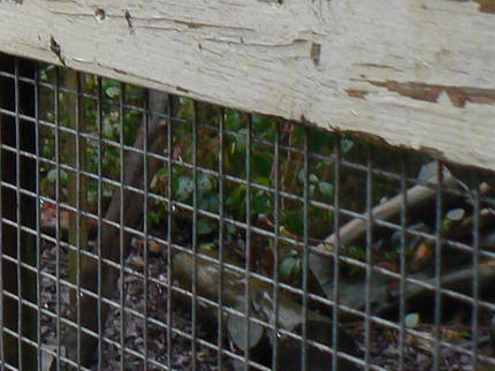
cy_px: -151
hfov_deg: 13.6
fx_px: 1915
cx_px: -304
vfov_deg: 10.7
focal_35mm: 134
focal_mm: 6
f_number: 2.8
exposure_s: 1/30
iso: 100
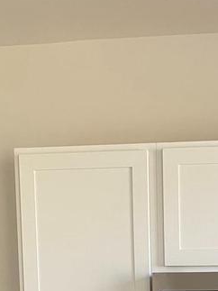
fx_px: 731
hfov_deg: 16.3
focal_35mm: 87
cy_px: 466
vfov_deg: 19.1
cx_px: 262
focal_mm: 4.25
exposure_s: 1/78
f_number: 1.8
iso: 125
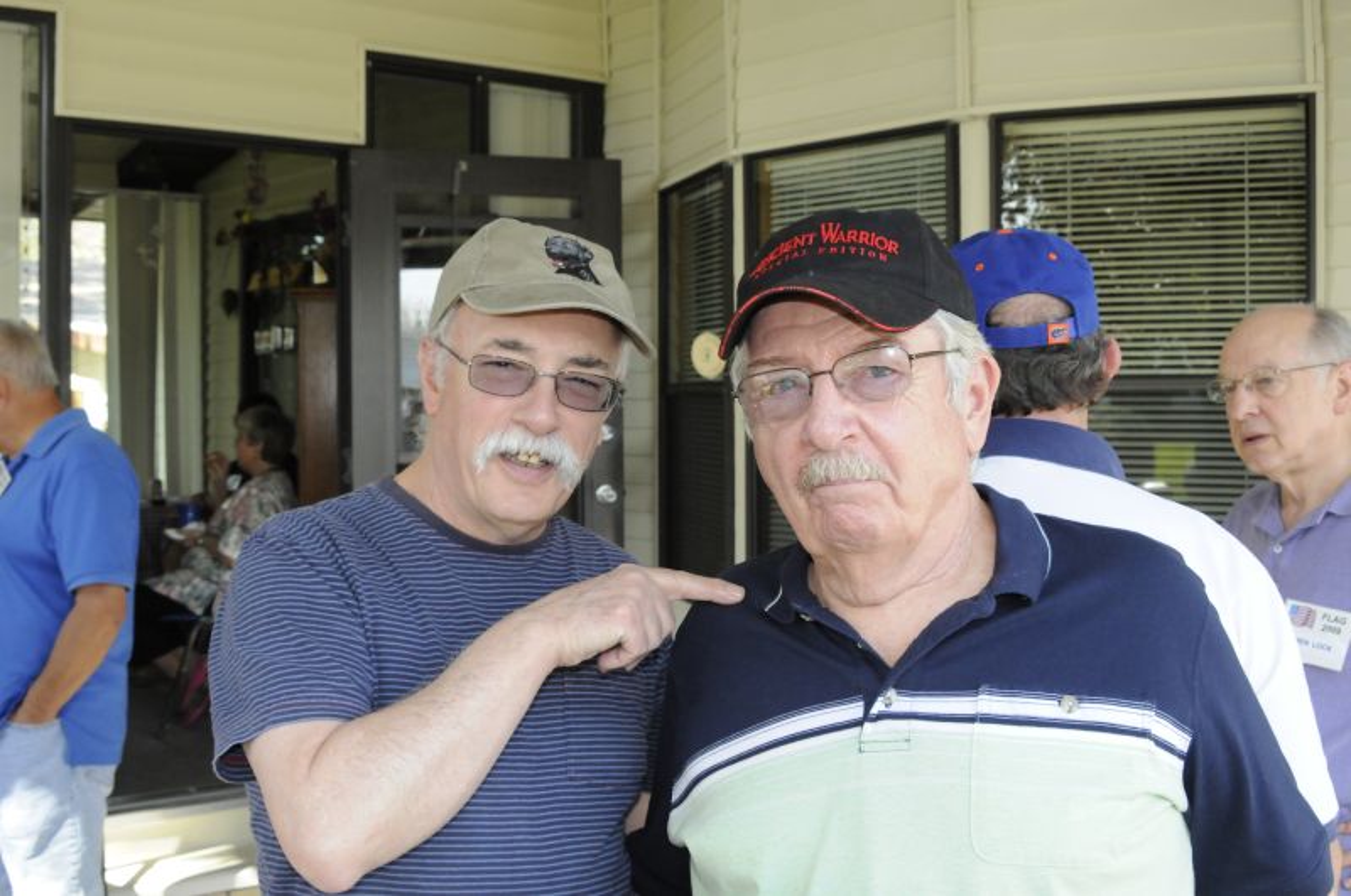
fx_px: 1574
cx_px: 676
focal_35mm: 42
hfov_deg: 46.5
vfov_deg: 31.8
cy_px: 448
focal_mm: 28
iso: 1600
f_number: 9
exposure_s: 1/250
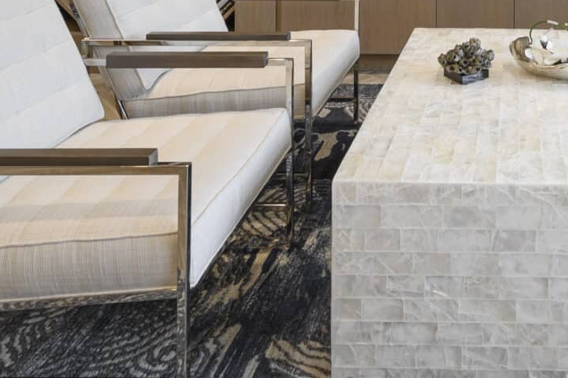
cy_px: -149
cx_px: 508
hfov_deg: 41.9
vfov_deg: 25.5
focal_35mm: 43
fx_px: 678
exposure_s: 1/5
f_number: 7.1
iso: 100
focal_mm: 15
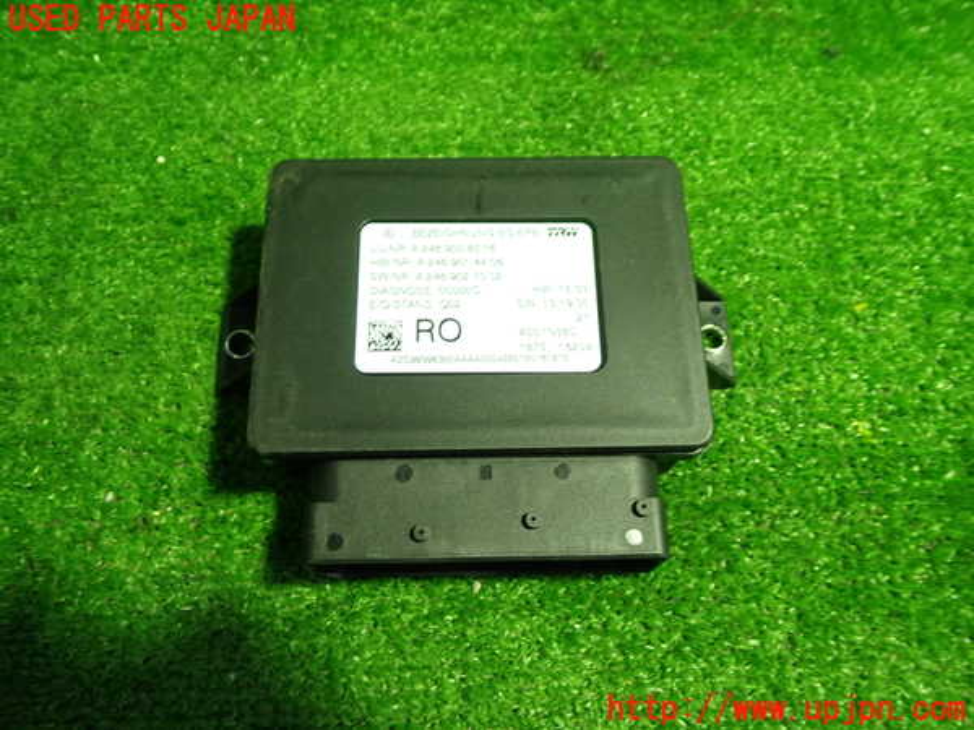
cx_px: 487
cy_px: 365
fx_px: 844
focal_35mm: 30
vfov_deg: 46.8
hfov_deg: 60.0
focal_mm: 5.4
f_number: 2.3
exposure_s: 1/30
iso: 250
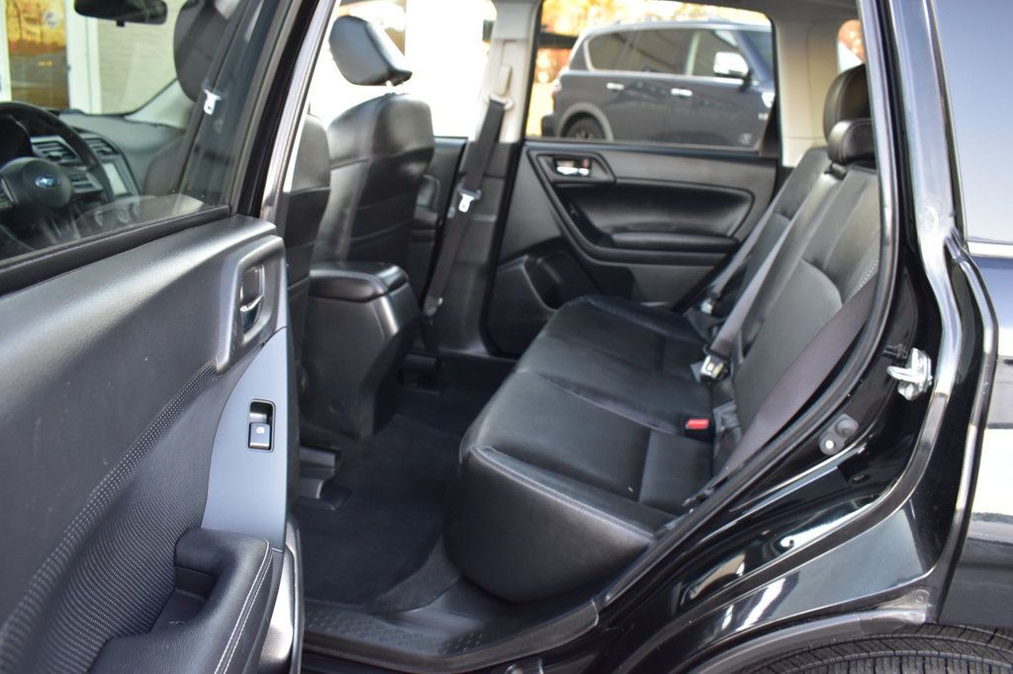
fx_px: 759
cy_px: 337
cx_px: 506
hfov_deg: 67.4
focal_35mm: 27
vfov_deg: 47.9
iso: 1000
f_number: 6.3
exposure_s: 1/15
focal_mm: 18
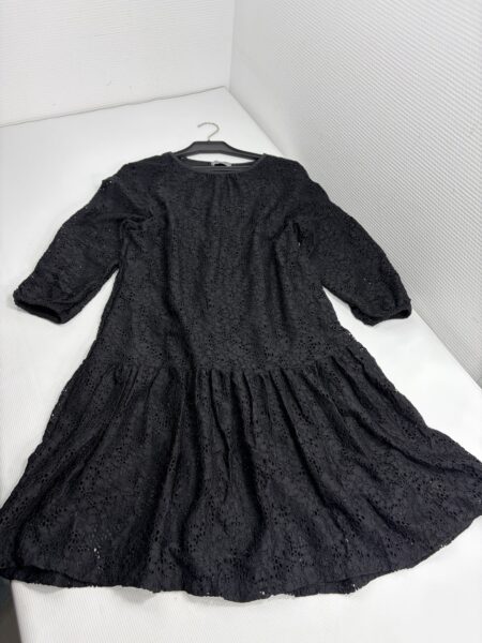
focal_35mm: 26
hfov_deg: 53.1
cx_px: 241
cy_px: 322
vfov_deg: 67.3
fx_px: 483
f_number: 1.6
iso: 40
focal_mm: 5.96
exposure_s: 1/100
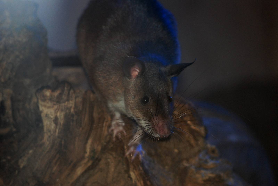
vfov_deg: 5.4
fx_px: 1971
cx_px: 139
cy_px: 93
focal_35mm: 255
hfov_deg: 8.1
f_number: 5
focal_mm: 170
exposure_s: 1/60
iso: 1000
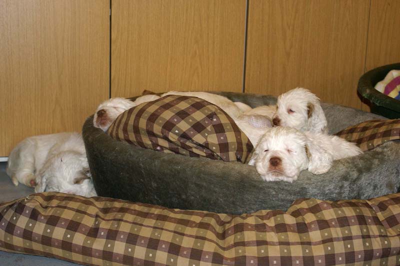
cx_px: 200
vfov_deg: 20.2
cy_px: 133
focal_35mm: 68
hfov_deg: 29.9
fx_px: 750
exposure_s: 1/80
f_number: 5.6
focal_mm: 45
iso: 400
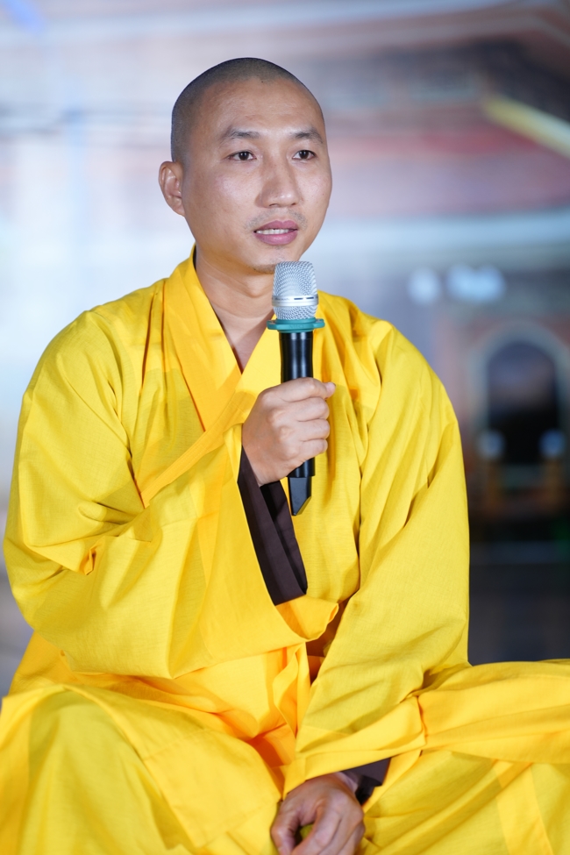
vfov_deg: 13.7
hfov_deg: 9.1
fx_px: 3562
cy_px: 428
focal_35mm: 150
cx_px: 285
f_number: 2.8
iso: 640
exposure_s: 1/160
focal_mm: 150
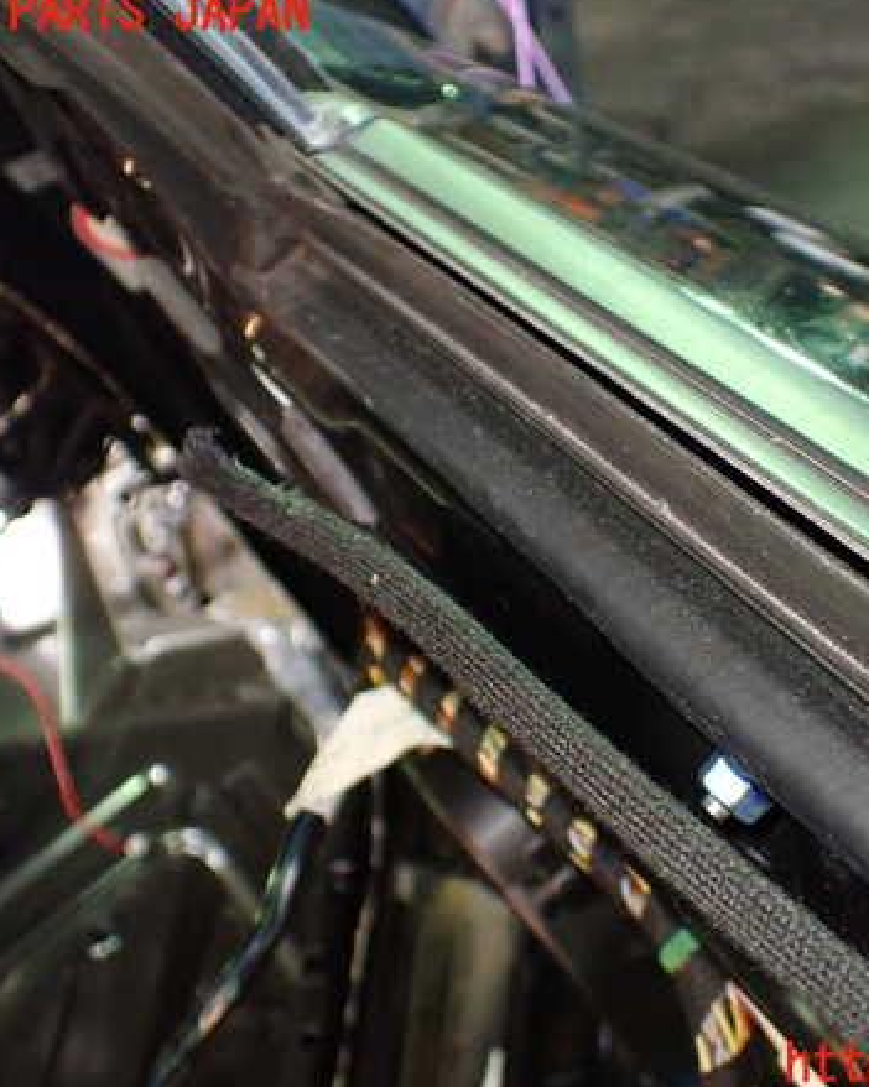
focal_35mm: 40
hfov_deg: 36.8
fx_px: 1286
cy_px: 540
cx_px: 602
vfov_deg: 45.8
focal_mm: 5.4
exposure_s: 1/30
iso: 800
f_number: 2.3
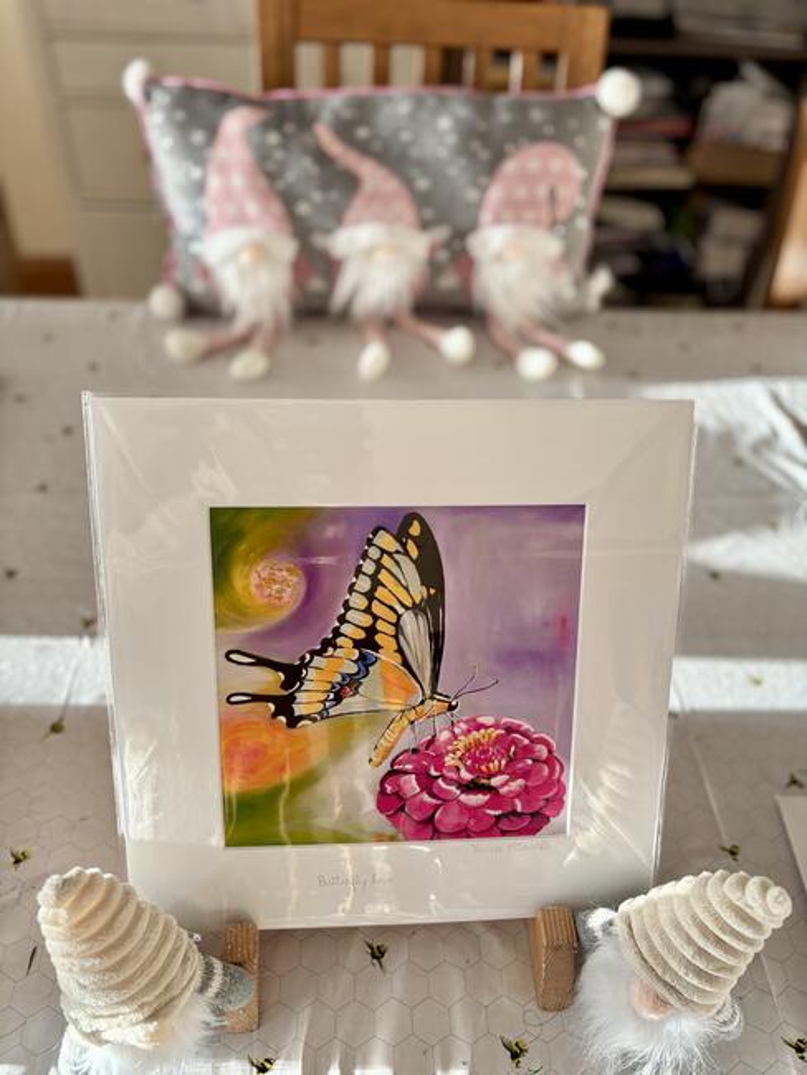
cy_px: 538
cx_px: 404
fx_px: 808
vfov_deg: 67.3
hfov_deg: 53.1
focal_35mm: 26
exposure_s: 1/98
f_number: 1.6
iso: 125
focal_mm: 5.96
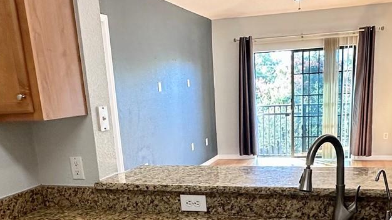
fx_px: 405
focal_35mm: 39
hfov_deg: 51.5
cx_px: 217
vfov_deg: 29.2
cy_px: 198
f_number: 2.2
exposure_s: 1/120
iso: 250
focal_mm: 2.22
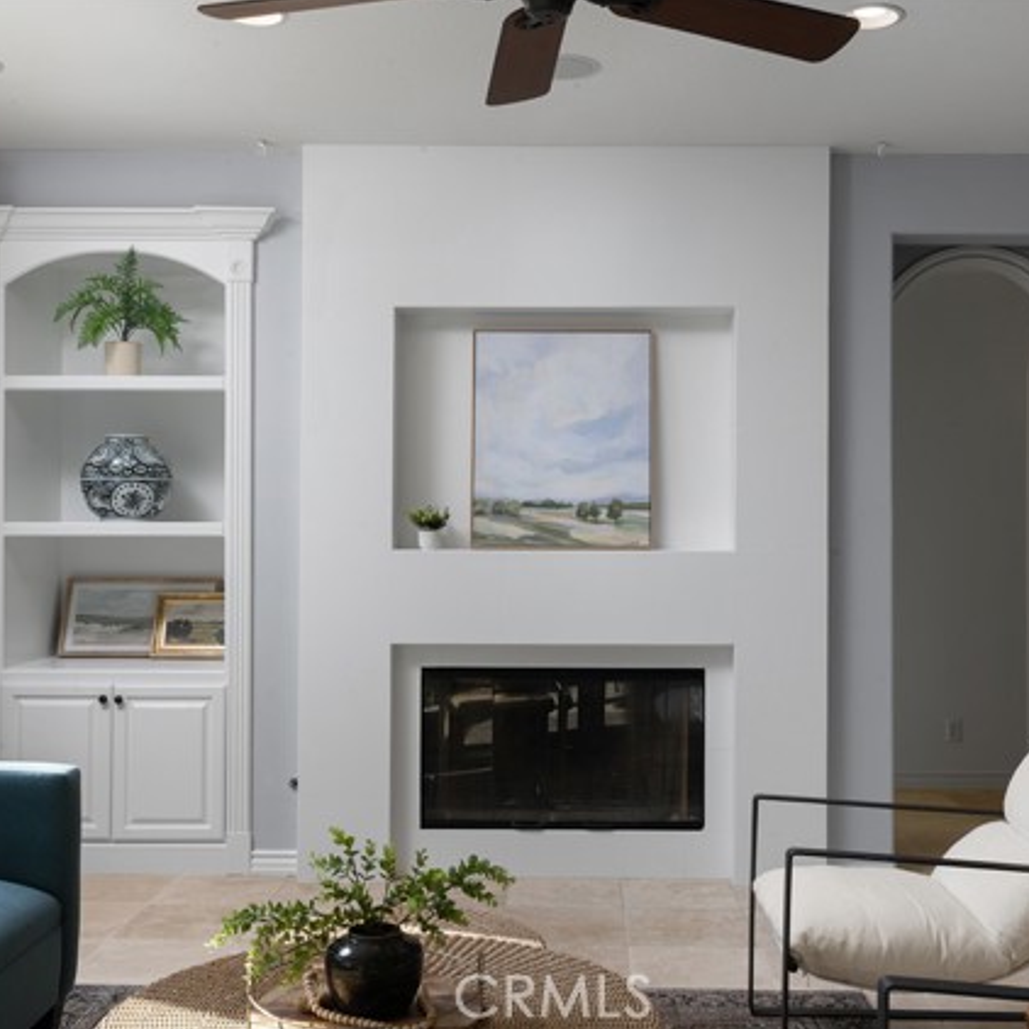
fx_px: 1345
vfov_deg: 41.9
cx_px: 573
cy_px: 511
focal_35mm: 40
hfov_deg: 41.8
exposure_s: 1/125
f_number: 14
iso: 640
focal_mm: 31
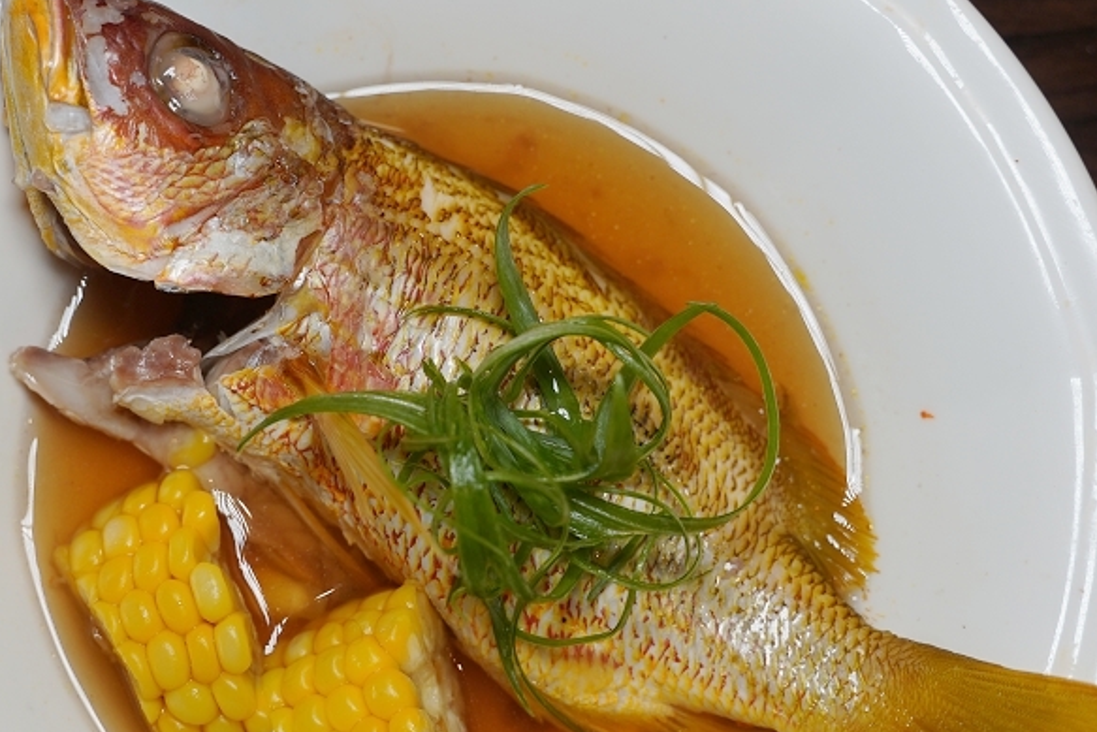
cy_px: 459
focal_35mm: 70
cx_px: 414
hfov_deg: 28.7
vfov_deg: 19.4
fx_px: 2133
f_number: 4
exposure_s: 1/60
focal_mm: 34
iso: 100
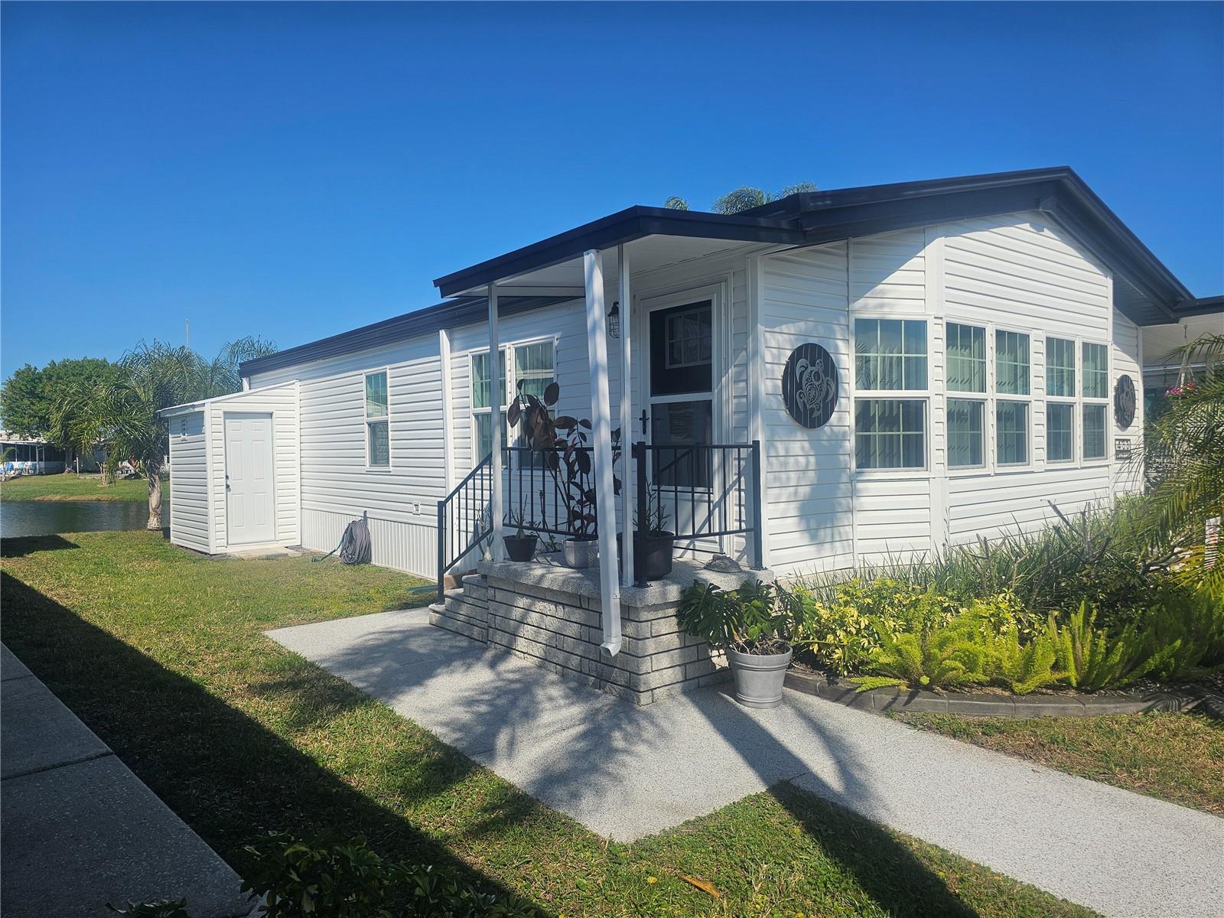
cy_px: 459
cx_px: 612
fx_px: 813
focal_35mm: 23
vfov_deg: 58.9
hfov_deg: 73.9
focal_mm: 6.3
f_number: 1.7
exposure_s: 1/1321
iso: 10
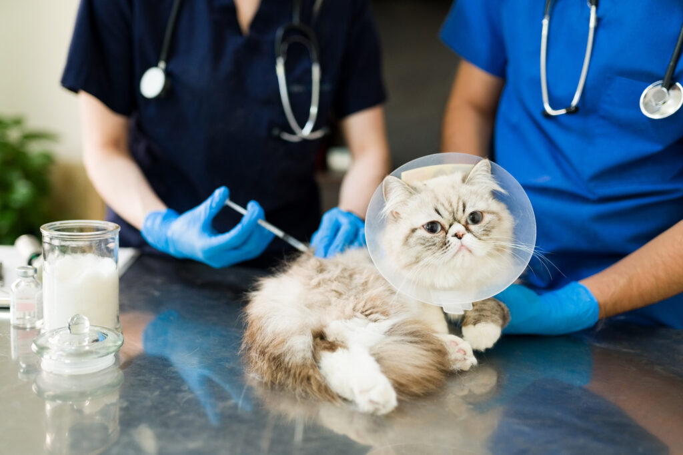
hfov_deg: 54.4
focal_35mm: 35
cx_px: 342
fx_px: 664
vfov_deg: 37.9
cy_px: 228
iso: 800
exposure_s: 1/160
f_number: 1.8
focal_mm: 35
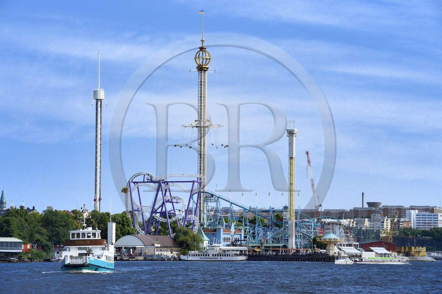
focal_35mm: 135
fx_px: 1656
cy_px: 147
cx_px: 221
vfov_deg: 10.1
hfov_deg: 15.2
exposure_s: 1/500
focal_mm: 135
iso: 200
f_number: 13
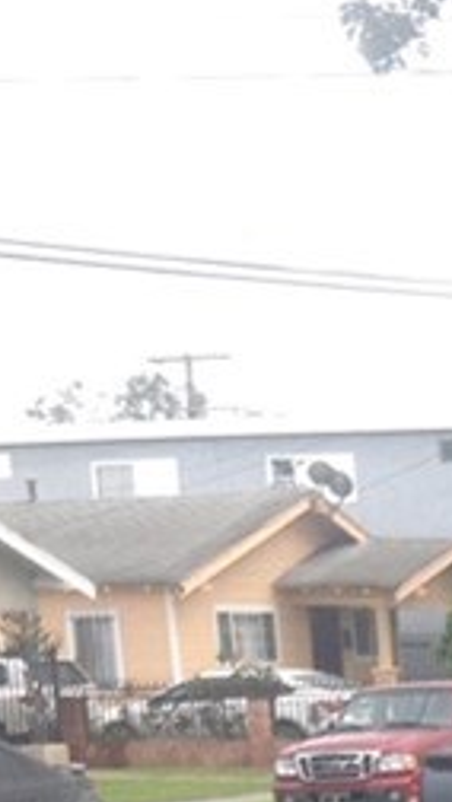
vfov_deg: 13.3
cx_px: 1464
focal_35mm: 155
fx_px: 3298
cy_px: 1084
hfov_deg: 6.9
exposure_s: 1/141
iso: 50
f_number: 2.4
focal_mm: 4.28
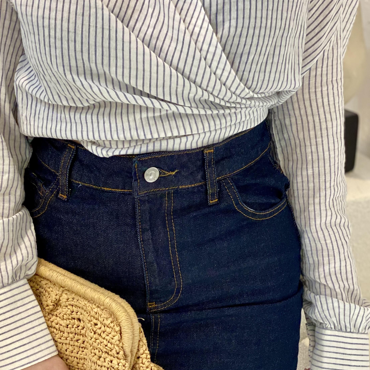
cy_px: 280
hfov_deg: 20.6
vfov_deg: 20.5
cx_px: 148
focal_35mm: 84
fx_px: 1016
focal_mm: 6
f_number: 2
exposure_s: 1/122
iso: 100
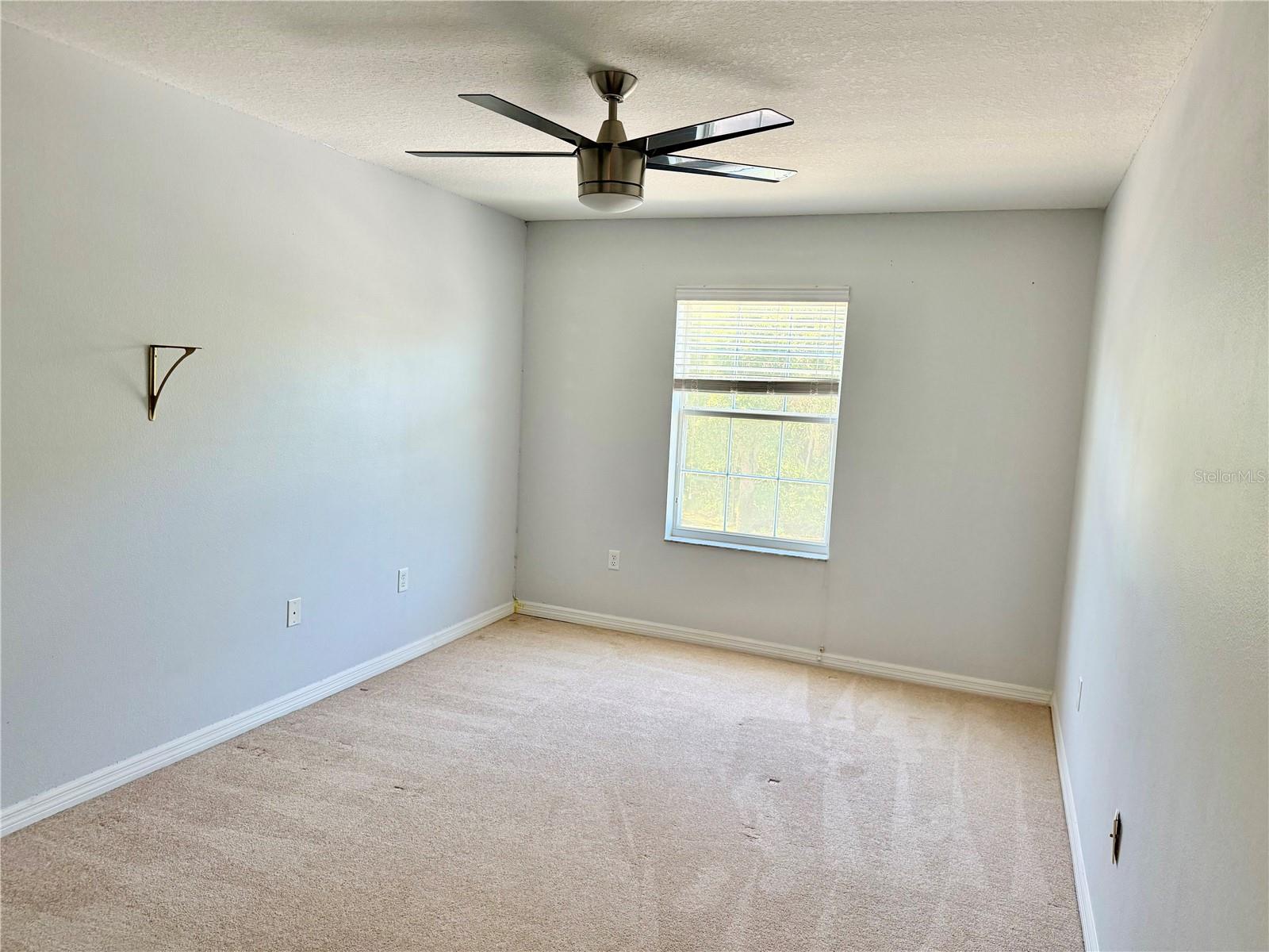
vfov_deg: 56.8
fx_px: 880
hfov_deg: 71.6
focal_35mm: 24
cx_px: 634
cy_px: 476
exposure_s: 1/60
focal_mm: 6.76
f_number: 1.78
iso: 250
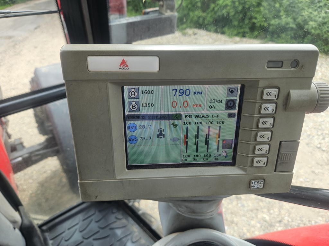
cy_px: 123
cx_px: 164
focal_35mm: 23
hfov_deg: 73.9
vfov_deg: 58.9
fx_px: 219
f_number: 1.8
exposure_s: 1/180
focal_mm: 5.4
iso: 40
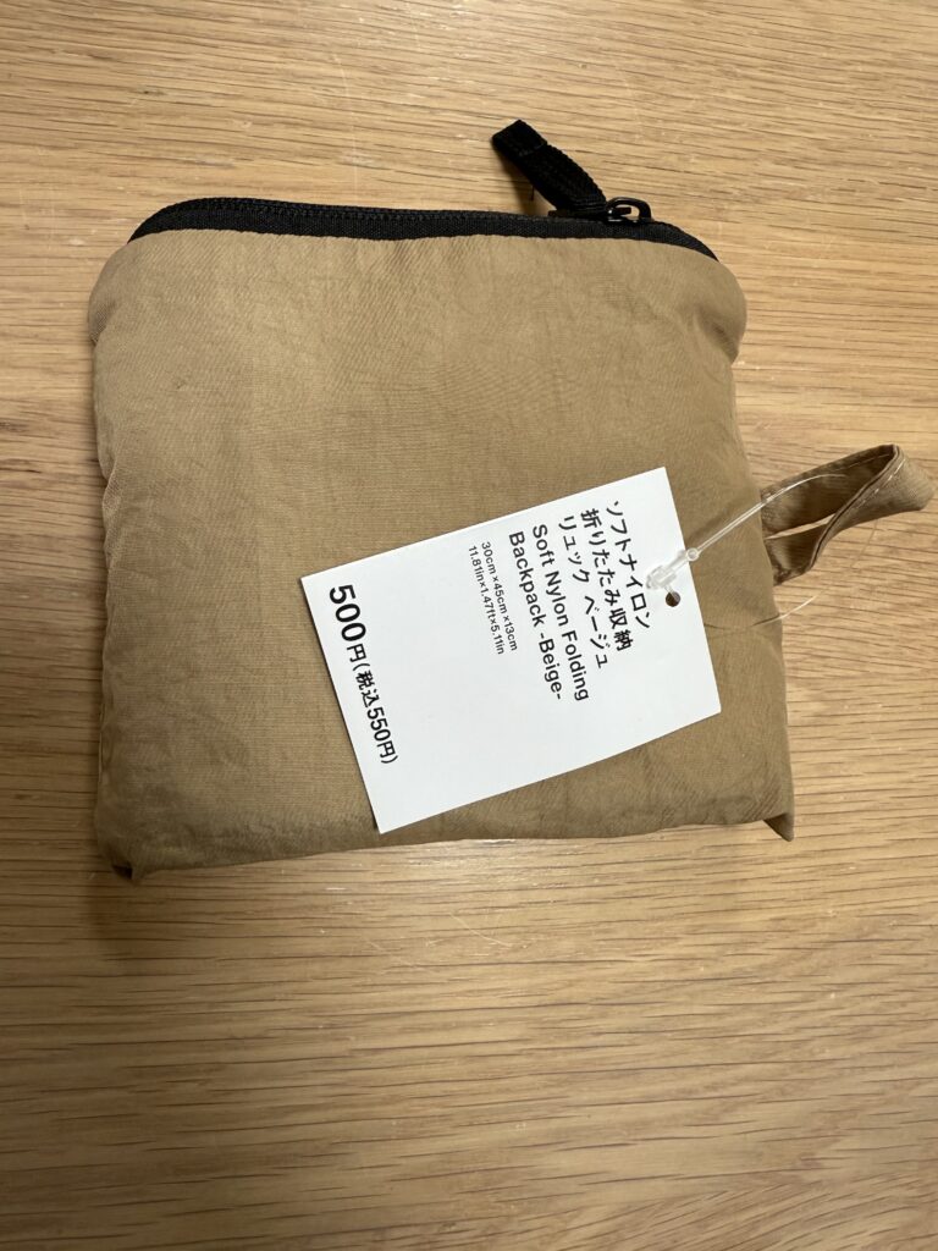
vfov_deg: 71.6
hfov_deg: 56.8
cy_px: 626
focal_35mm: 24
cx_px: 469
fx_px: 867
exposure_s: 1/100
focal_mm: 2.22
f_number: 2.2
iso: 160
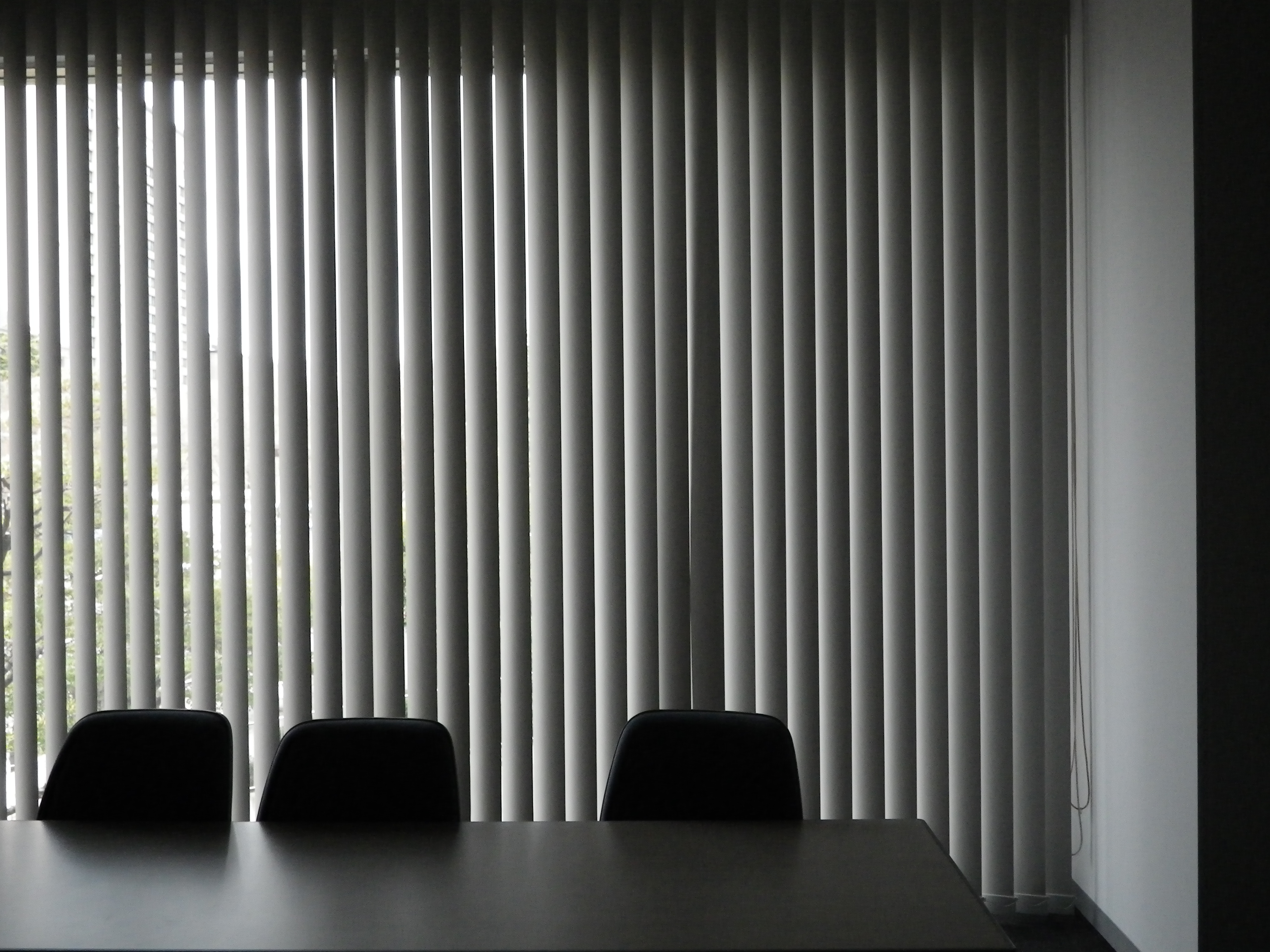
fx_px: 1247
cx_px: 635
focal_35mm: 34
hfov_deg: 54.0
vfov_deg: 41.8
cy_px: 476
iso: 400
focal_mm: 6.1
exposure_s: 1/125
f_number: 3.8
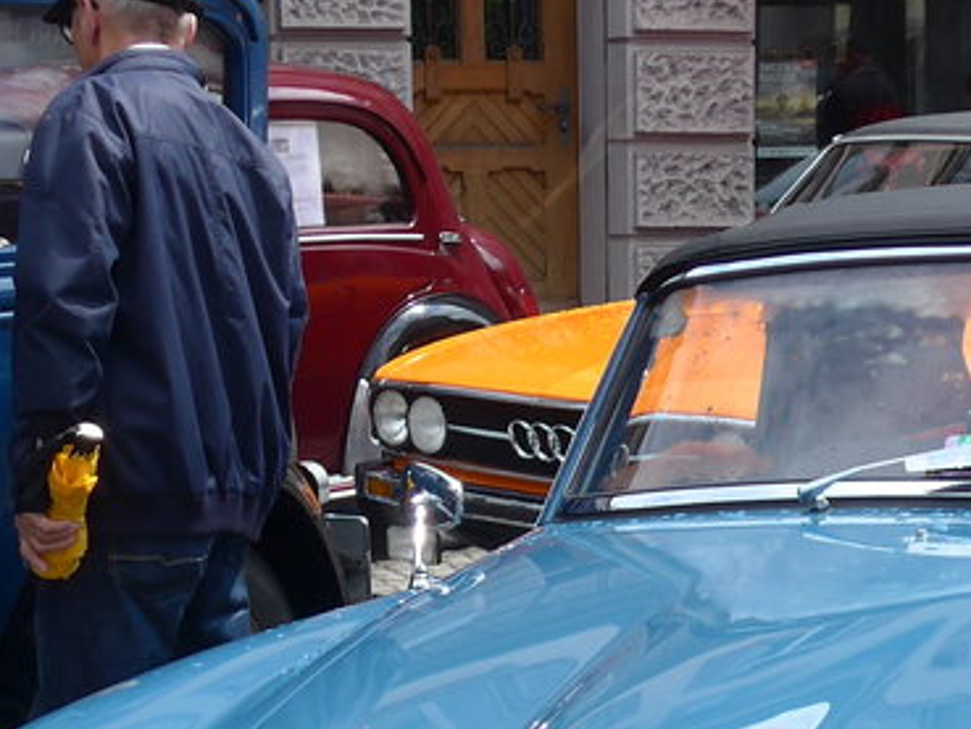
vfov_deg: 12.3
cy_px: 913
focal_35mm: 117
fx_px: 3283
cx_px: 776
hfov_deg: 16.7
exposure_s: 1/1000
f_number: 2.8
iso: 80
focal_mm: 7.5
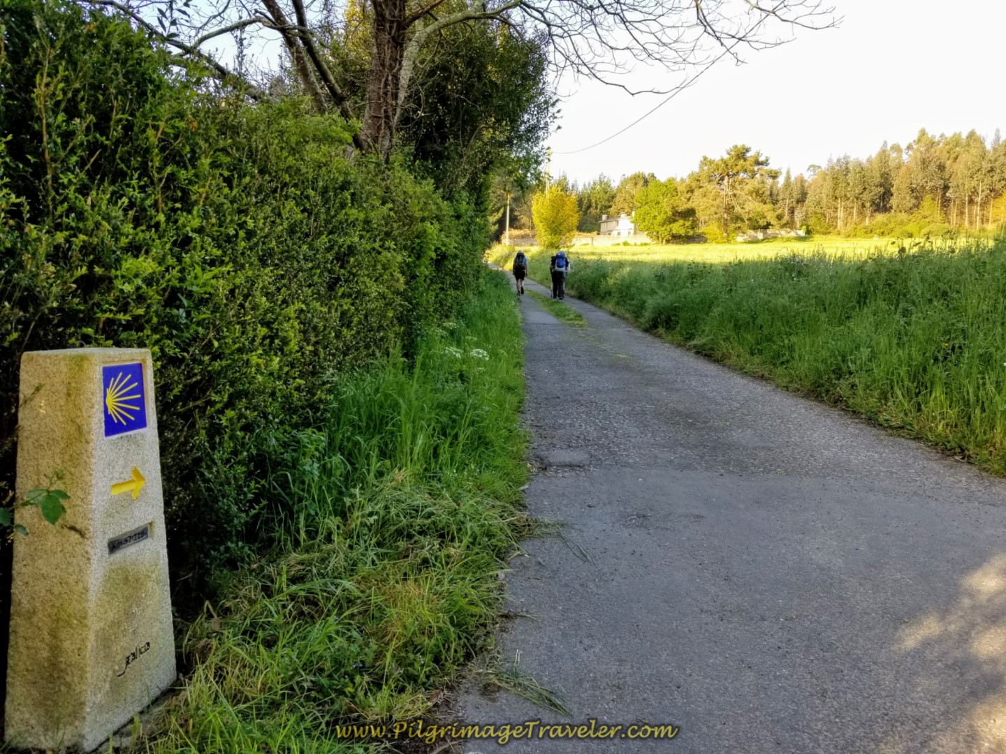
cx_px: 503
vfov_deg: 53.1
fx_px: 756
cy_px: 377
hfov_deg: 67.3
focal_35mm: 26
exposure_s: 1/375
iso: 50
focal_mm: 4.3
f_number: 1.7
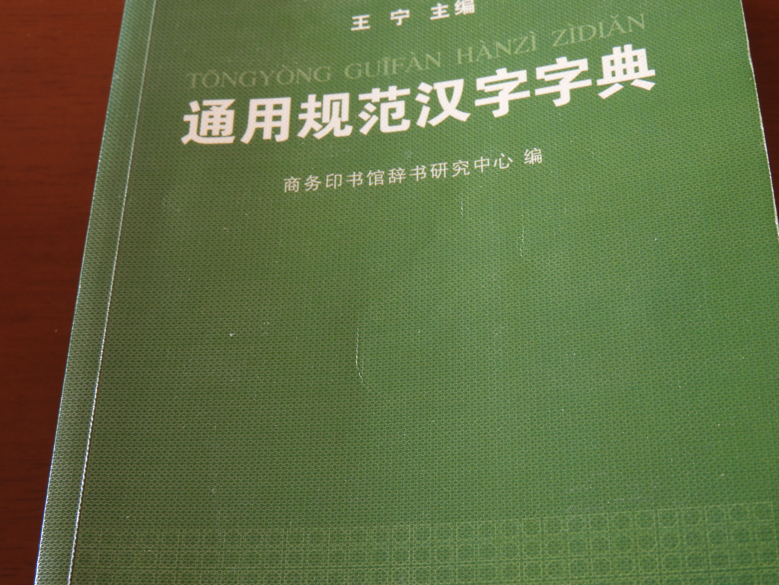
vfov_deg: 29.1
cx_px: 390
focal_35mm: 50
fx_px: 1125
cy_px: 292
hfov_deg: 38.2
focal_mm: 9
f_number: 4
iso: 110
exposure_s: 1/30
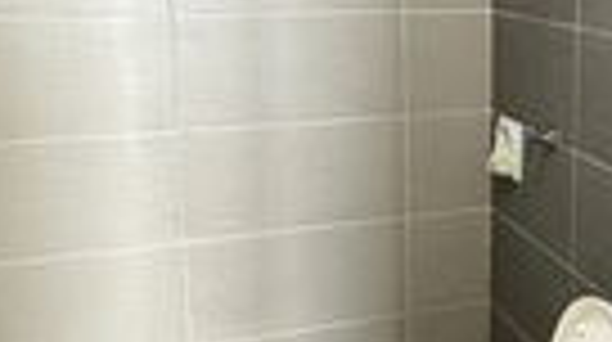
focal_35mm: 54
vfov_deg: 22.0
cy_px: 94
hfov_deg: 35.9
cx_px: 567
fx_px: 875
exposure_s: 1/50
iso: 640
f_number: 2.2
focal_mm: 2.22
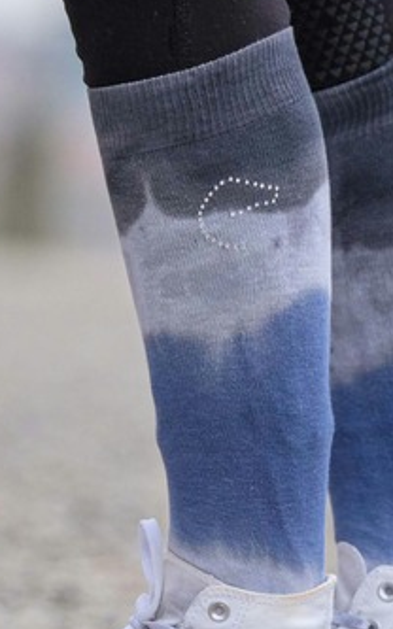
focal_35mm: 817
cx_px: 215
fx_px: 14007
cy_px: 375
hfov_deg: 1.6
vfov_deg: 2.6
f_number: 4
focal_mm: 174
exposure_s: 1/500
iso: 640
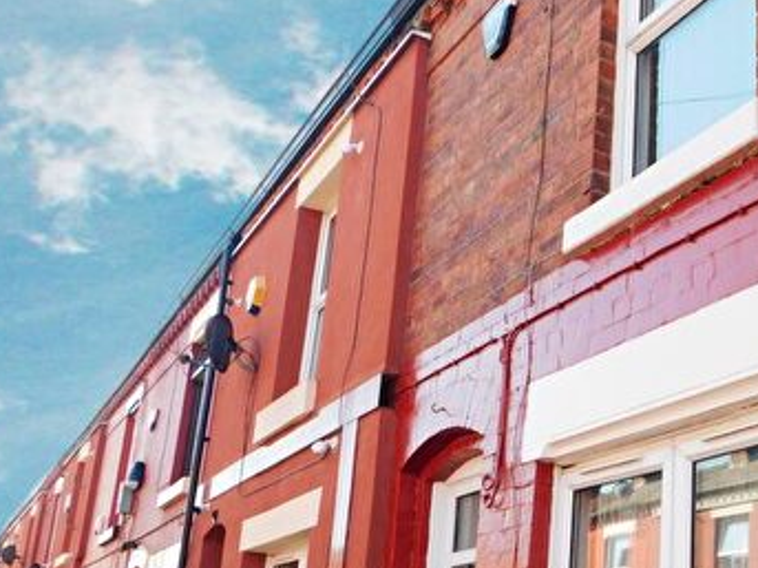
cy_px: 421
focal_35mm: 47
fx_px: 1029
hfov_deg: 38.9
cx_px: 603
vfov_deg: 30.4
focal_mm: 4
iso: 125
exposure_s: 1/400
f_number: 3
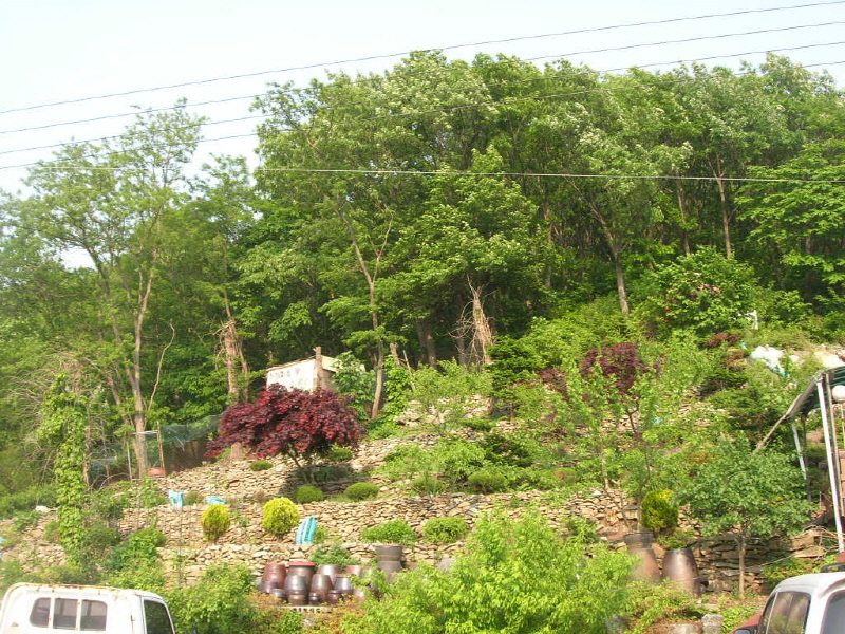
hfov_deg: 49.0
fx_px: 928
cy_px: 317
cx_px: 422
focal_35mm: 38
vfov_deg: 37.7
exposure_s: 1/142
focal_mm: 7.8
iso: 64
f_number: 4.8
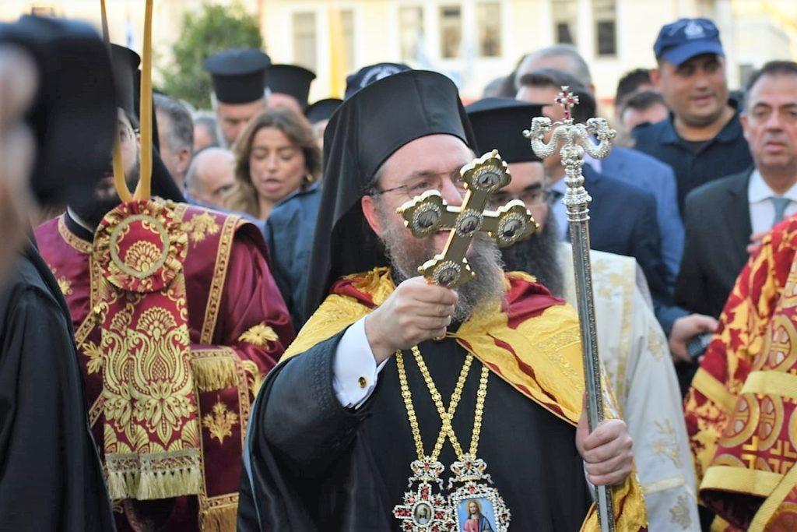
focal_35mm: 105
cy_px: 266
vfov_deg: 13.0
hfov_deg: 19.5
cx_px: 398
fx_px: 2325
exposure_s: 1/250
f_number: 4.5
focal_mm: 70
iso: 280
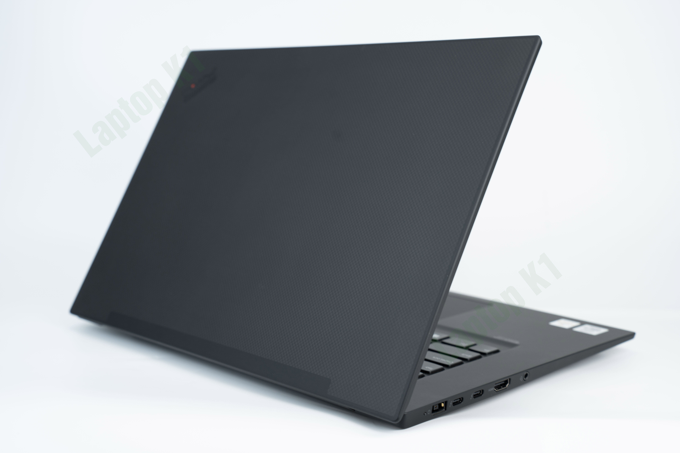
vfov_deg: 27.0
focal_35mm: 50
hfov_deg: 39.6
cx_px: 340
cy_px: 226
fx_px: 944
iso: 160
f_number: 6.3
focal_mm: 50
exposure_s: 1/25
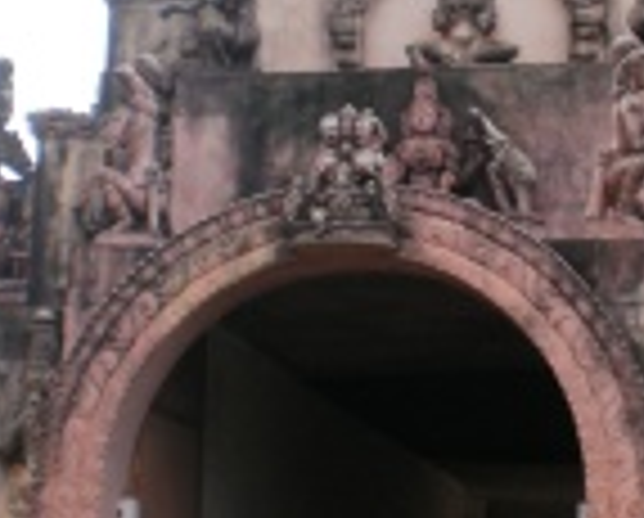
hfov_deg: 16.4
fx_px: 2215
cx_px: 513
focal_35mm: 116
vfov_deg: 13.3
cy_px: 212
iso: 64
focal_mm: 6.3
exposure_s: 1/245
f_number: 4.6
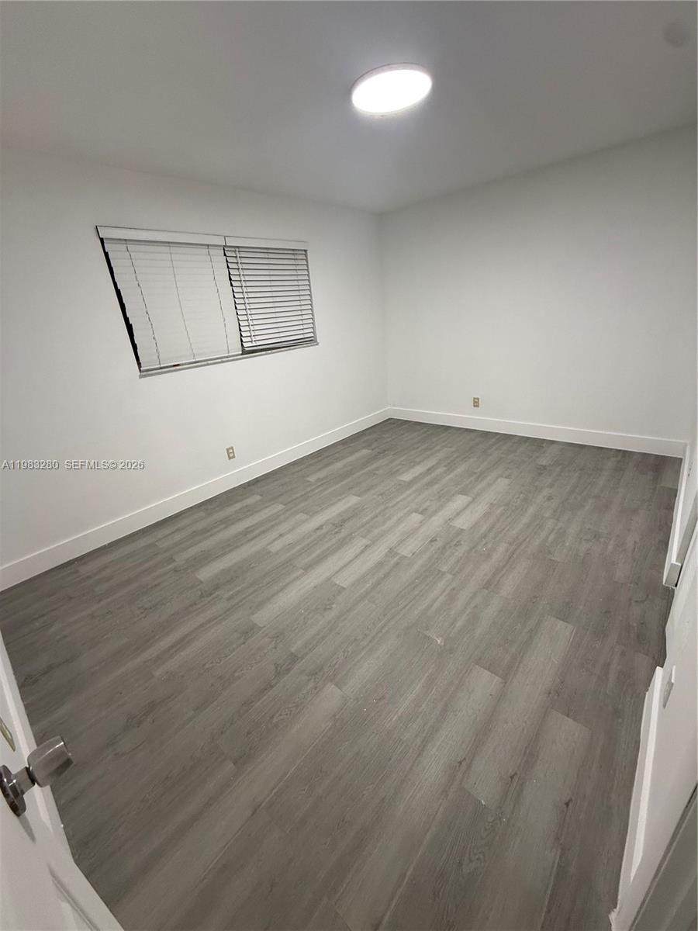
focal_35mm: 14
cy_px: 466
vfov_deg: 102.1
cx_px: 349
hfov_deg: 85.7
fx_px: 376
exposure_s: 1/120
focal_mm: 2.22
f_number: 2.2
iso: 250
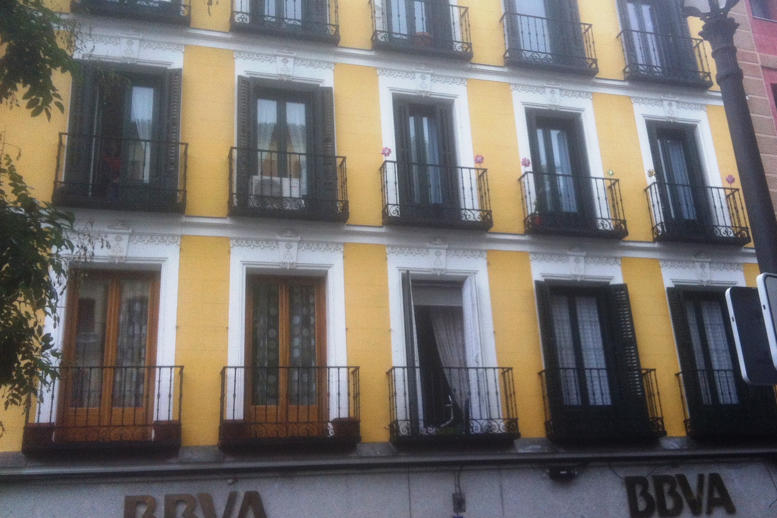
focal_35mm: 45
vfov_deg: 29.8
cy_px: 206
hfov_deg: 43.5
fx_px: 971
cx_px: 430
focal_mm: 3.85
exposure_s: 1/60
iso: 100
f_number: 2.8
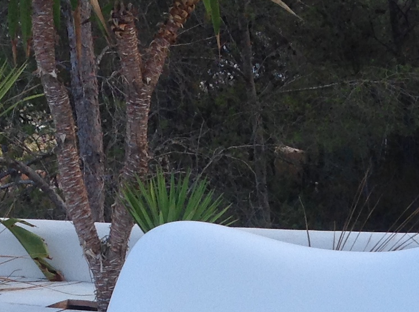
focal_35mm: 121
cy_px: 534
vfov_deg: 11.5
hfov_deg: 16.3
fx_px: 1462
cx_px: 251
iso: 50
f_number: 2.4
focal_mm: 4.28
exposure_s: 1/504
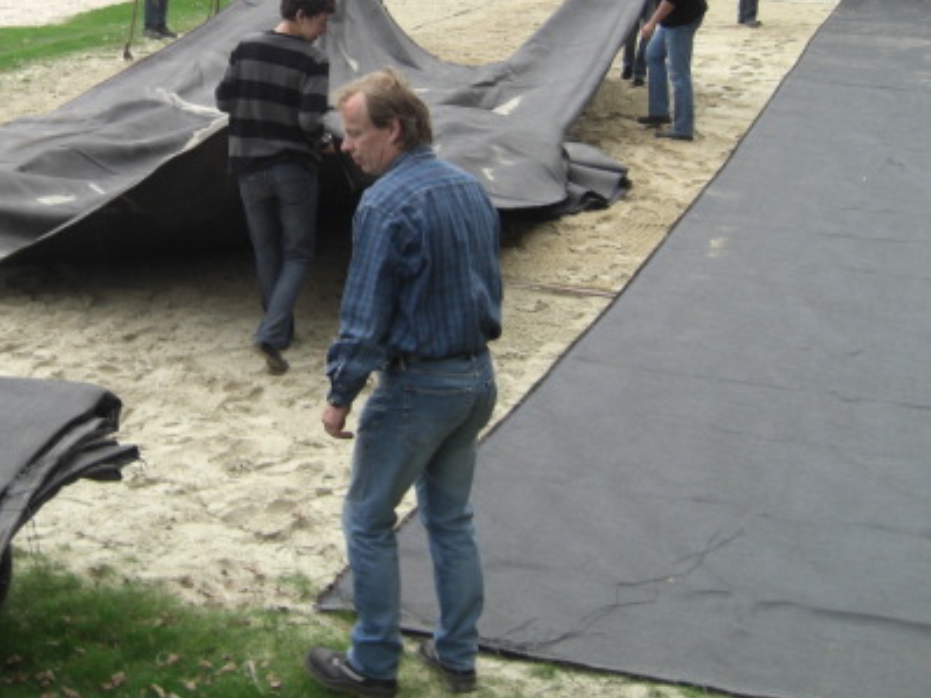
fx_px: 1640
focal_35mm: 61
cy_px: 166
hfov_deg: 31.1
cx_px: 224
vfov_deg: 23.7
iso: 80
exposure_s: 1/125
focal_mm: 7.9
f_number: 2.8
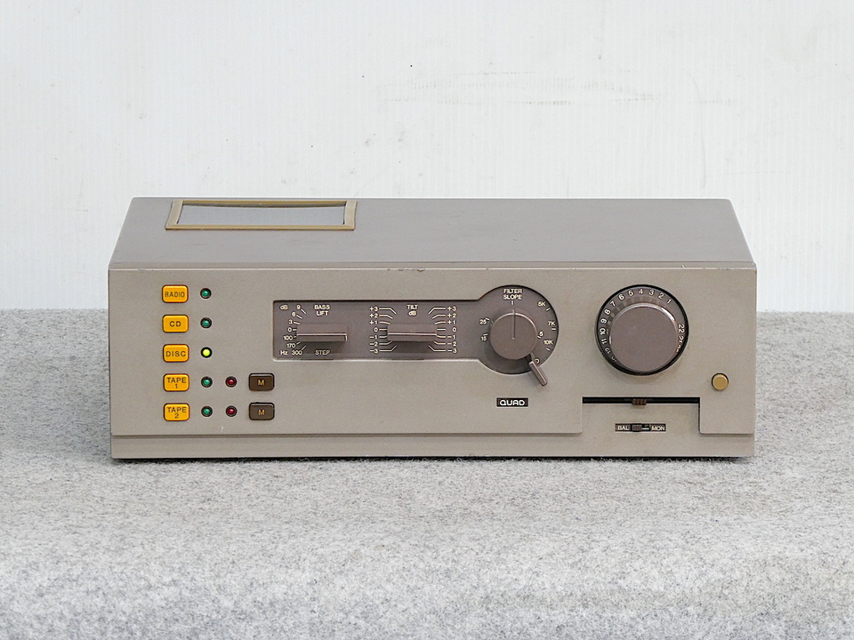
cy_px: 320
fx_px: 4243
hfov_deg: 11.5
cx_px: 427
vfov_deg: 8.6
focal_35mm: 172
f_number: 5.6
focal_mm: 30.9
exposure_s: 1/15
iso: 200
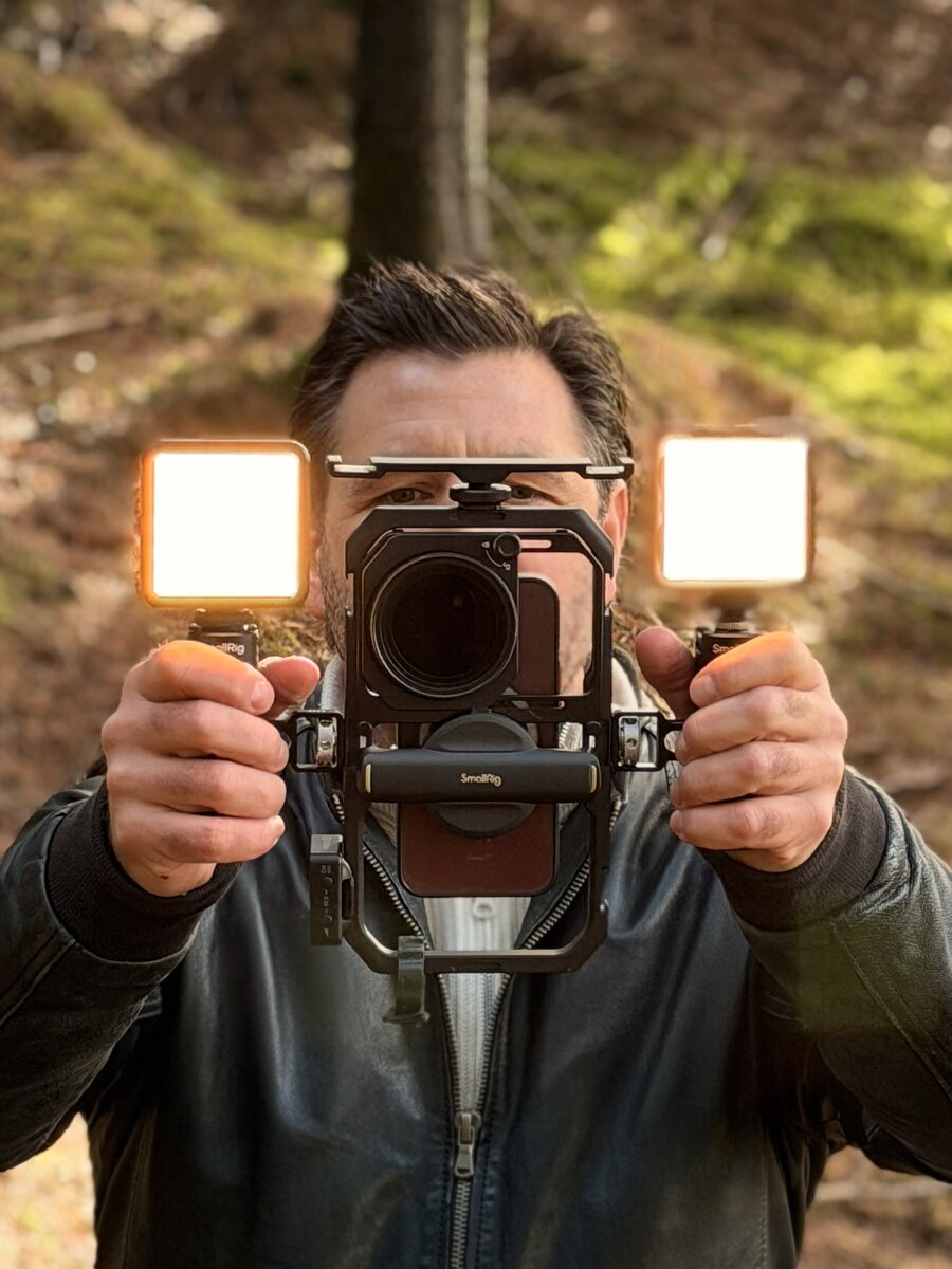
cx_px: 476
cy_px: 634
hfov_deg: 30.3
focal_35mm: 48
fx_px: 1760
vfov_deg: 39.7
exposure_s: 1/88
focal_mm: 6.76
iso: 100
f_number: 1.78
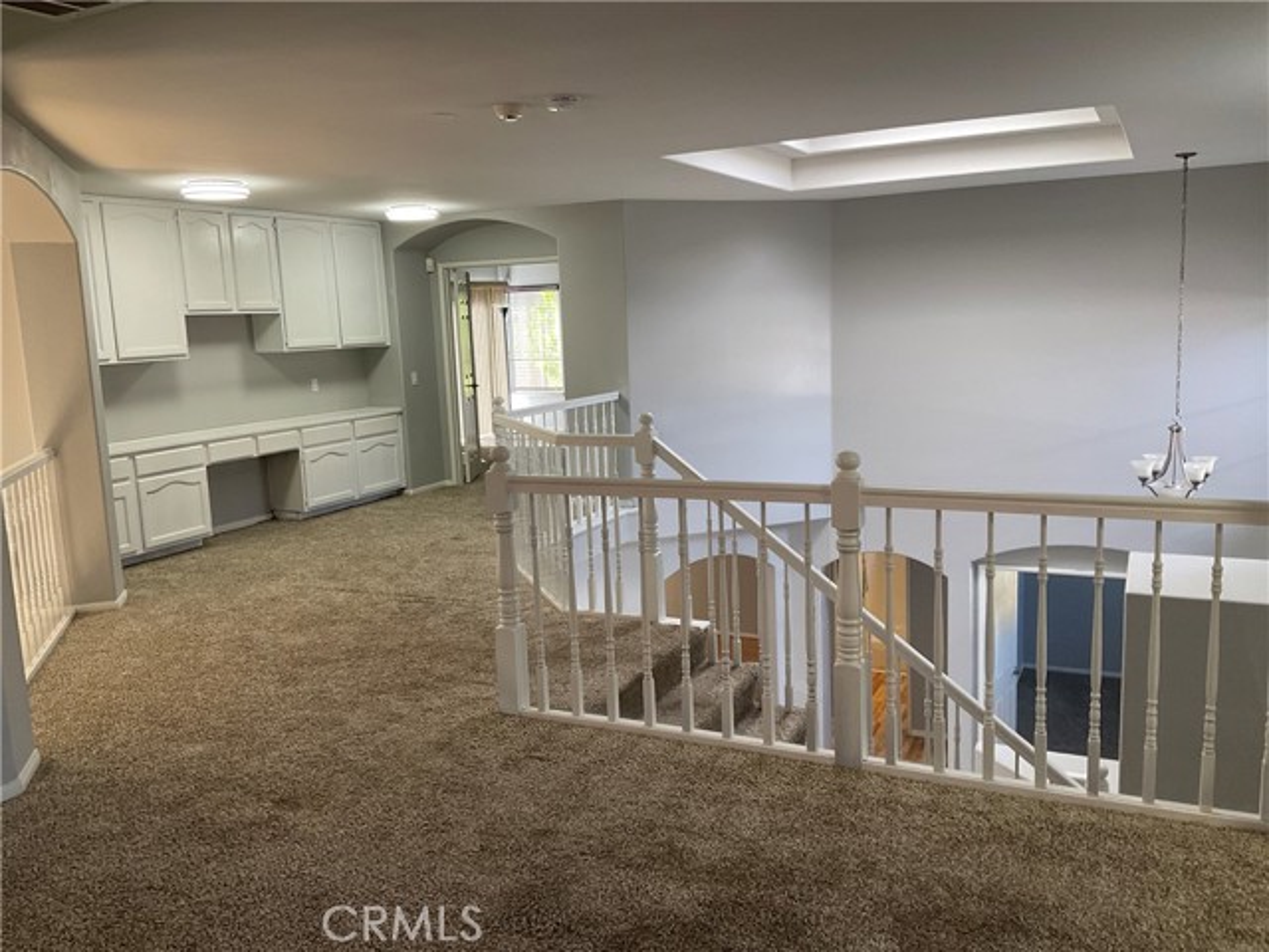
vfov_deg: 48.2
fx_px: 1063
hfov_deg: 61.7
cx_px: 634
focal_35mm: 29
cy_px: 476
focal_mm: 3
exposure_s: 1/60
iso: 64
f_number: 1.8
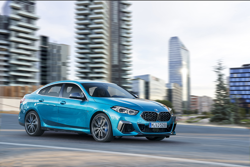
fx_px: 730
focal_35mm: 105
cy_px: 84
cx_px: 125
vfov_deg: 13.1
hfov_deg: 19.4
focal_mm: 105
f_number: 7.1
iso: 400
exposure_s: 1/40
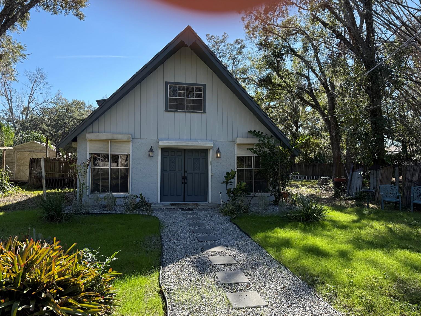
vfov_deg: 54.9
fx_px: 304
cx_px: 208
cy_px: 162
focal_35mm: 25
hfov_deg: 69.4
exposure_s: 1/1689
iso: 100
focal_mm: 6.76
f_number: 1.78
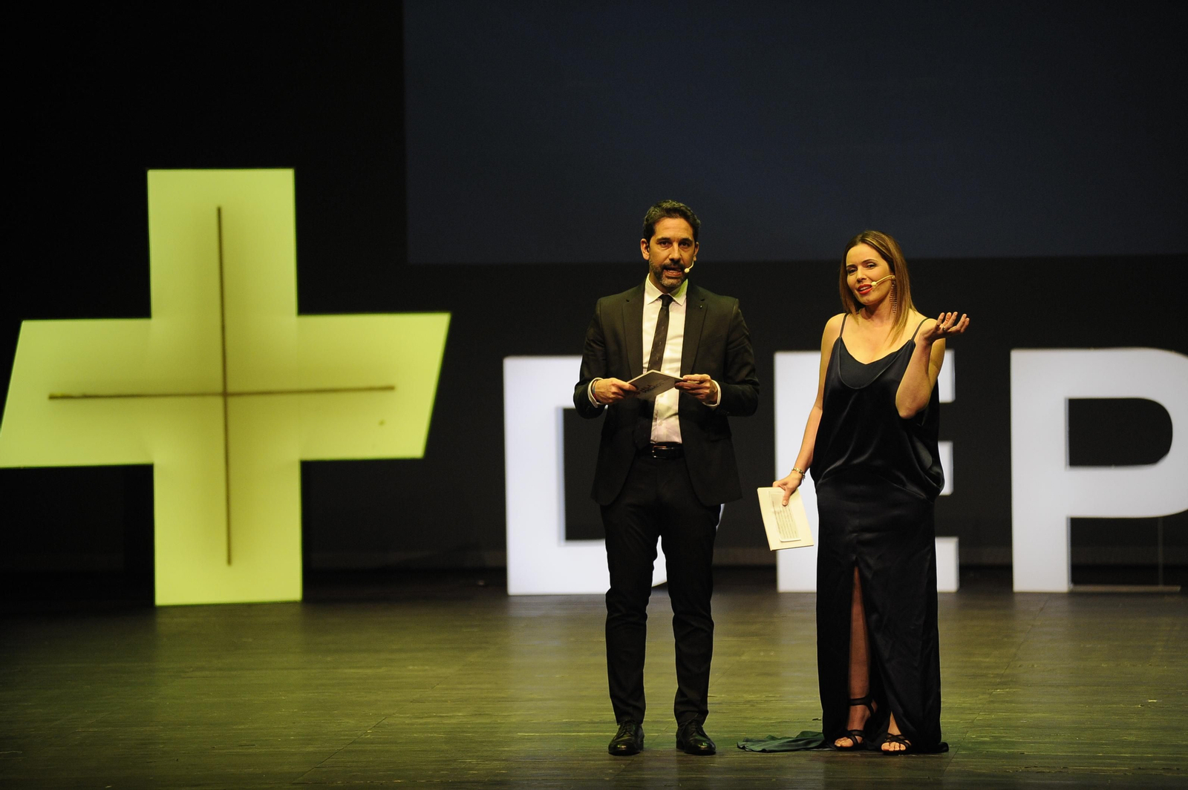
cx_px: 594
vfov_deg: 6.9
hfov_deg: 10.3
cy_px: 395
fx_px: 6596
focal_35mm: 200
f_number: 2.8
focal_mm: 200
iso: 1600
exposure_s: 1/500
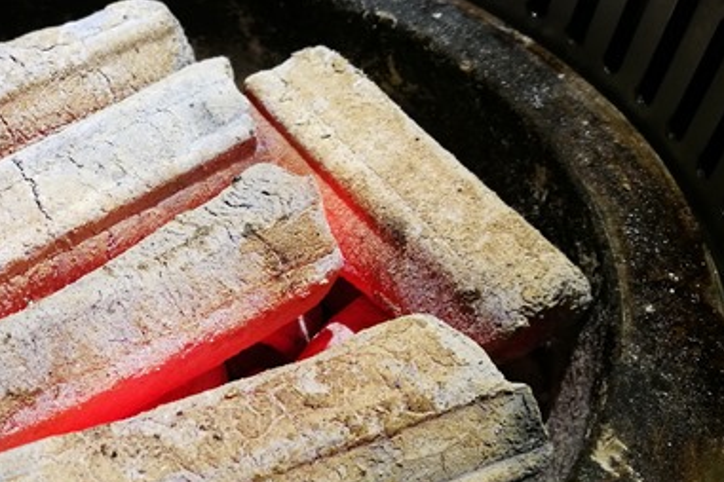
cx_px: 103
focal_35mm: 53
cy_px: 323
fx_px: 1066
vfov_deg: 25.4
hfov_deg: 35.7
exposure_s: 1/30
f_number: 4
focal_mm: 4.5
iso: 160
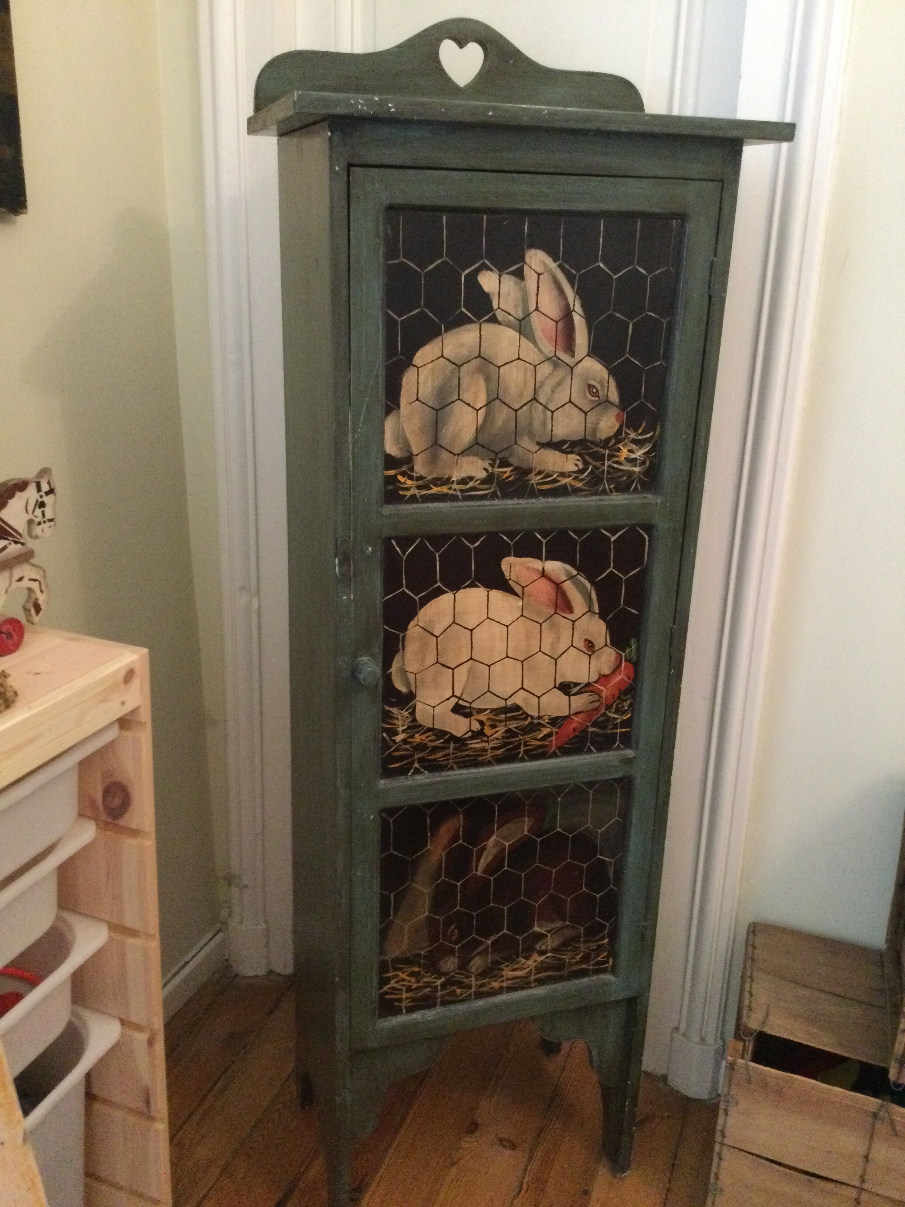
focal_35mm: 31
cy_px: 604
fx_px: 1081
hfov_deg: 45.4
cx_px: 452
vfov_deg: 58.4
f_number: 2.4
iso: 320
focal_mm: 3.3
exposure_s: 1/17
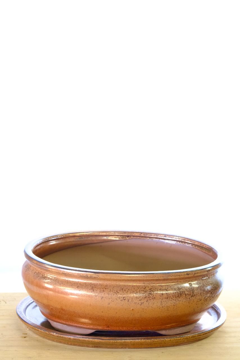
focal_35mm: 117
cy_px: 180
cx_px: 120
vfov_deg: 17.5
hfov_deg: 11.7
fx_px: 1169
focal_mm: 77.9
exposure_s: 1/8
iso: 2500
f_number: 13
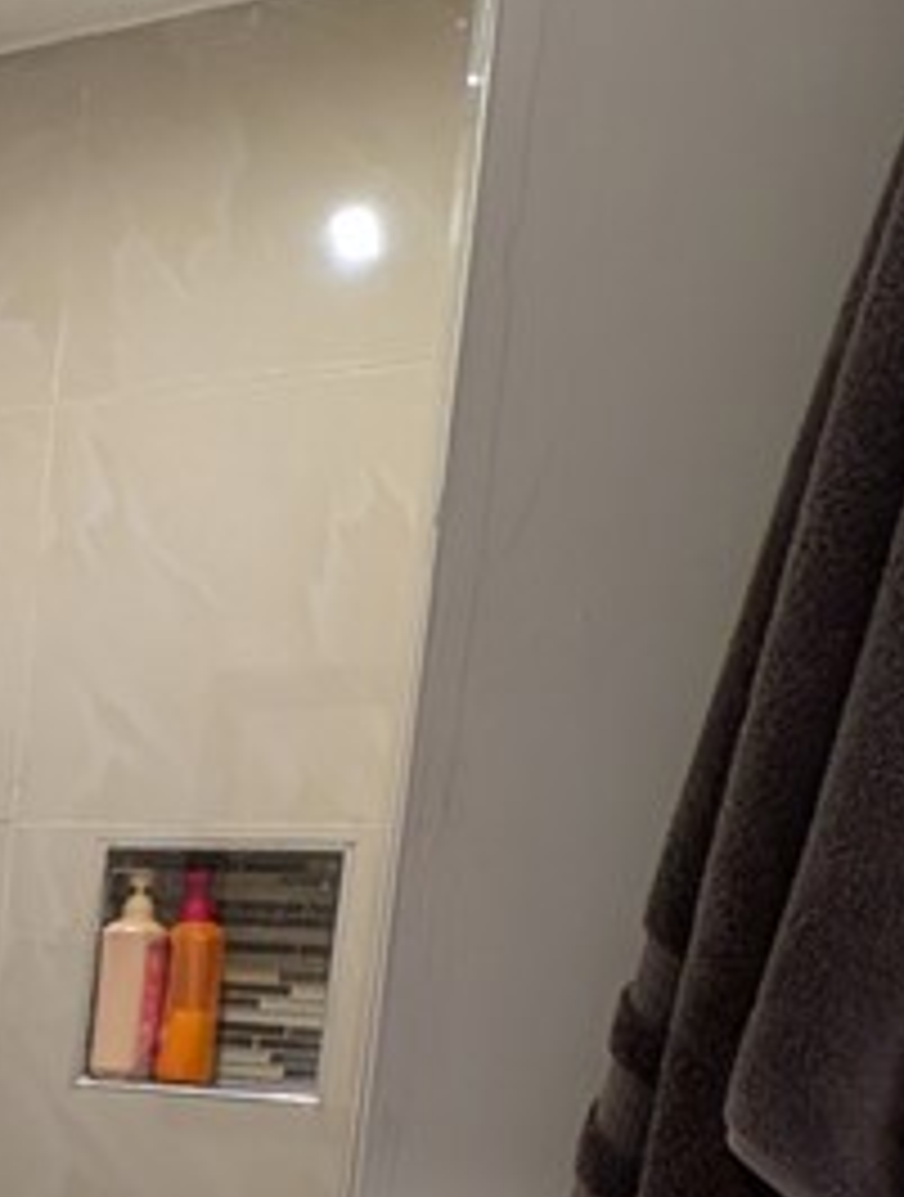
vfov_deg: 37.0
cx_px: -501
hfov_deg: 23.9
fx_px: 1594
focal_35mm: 46
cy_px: 1190
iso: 175
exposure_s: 1/40
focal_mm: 2.23
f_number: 1.95
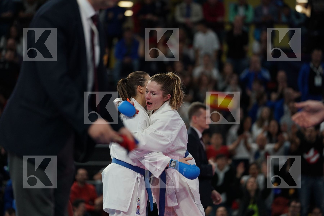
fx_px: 1800
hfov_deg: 10.3
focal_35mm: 200
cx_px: 162
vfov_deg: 6.9
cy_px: 108
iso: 1250
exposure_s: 1/1000
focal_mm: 200
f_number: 2.8
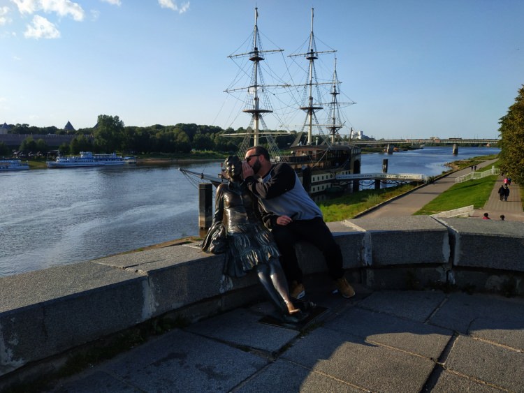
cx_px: 262
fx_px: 363
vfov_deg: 56.8
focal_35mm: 24
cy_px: 196
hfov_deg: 71.6
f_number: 1.9
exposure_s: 1/1817
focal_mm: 3.94
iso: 125
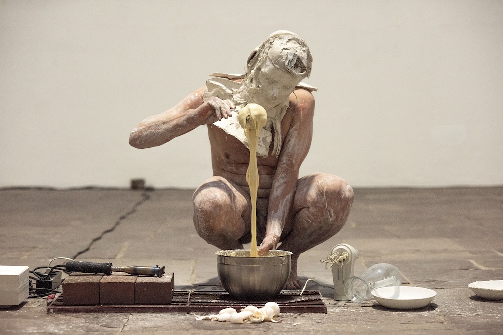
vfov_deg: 16.1
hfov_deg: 23.9
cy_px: 168
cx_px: 252
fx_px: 1188
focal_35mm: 85
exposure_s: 1/125
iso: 1600
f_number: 3.3
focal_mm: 85
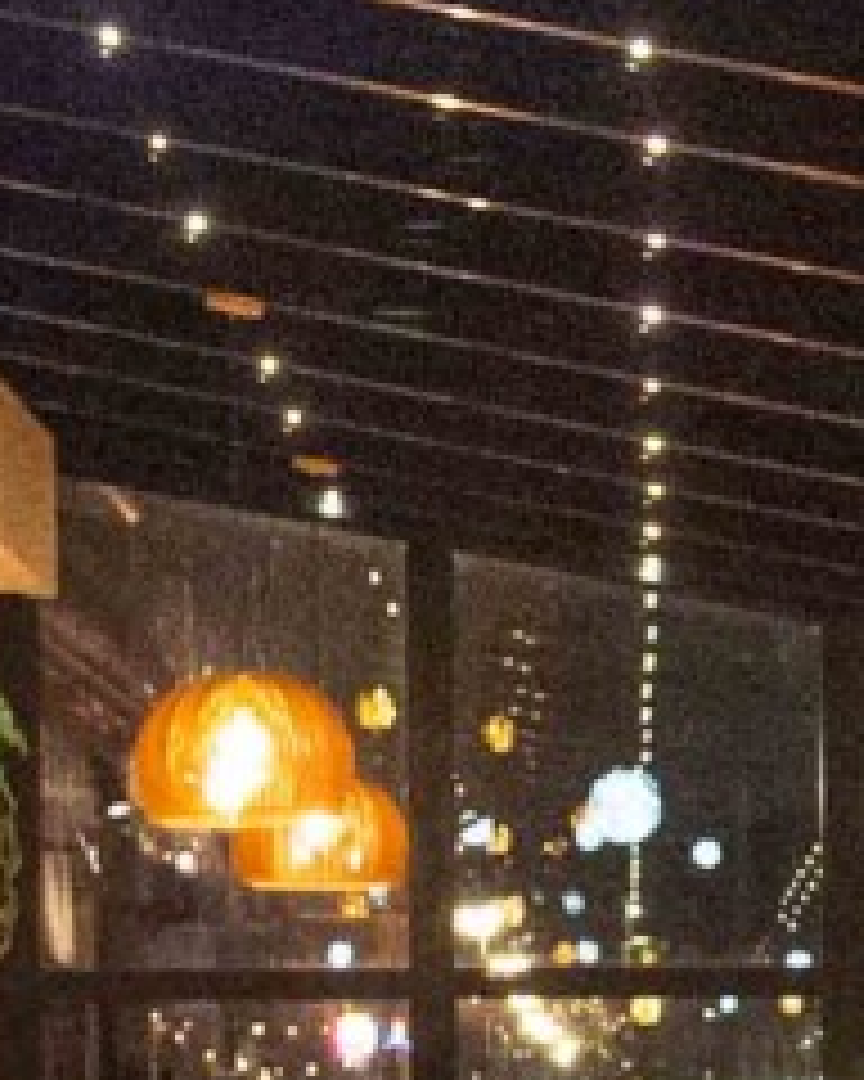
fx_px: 5274
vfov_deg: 11.1
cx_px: 648
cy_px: 1739
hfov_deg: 9.3
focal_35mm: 165
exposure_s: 1/60
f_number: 4
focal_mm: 16.5
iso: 3200
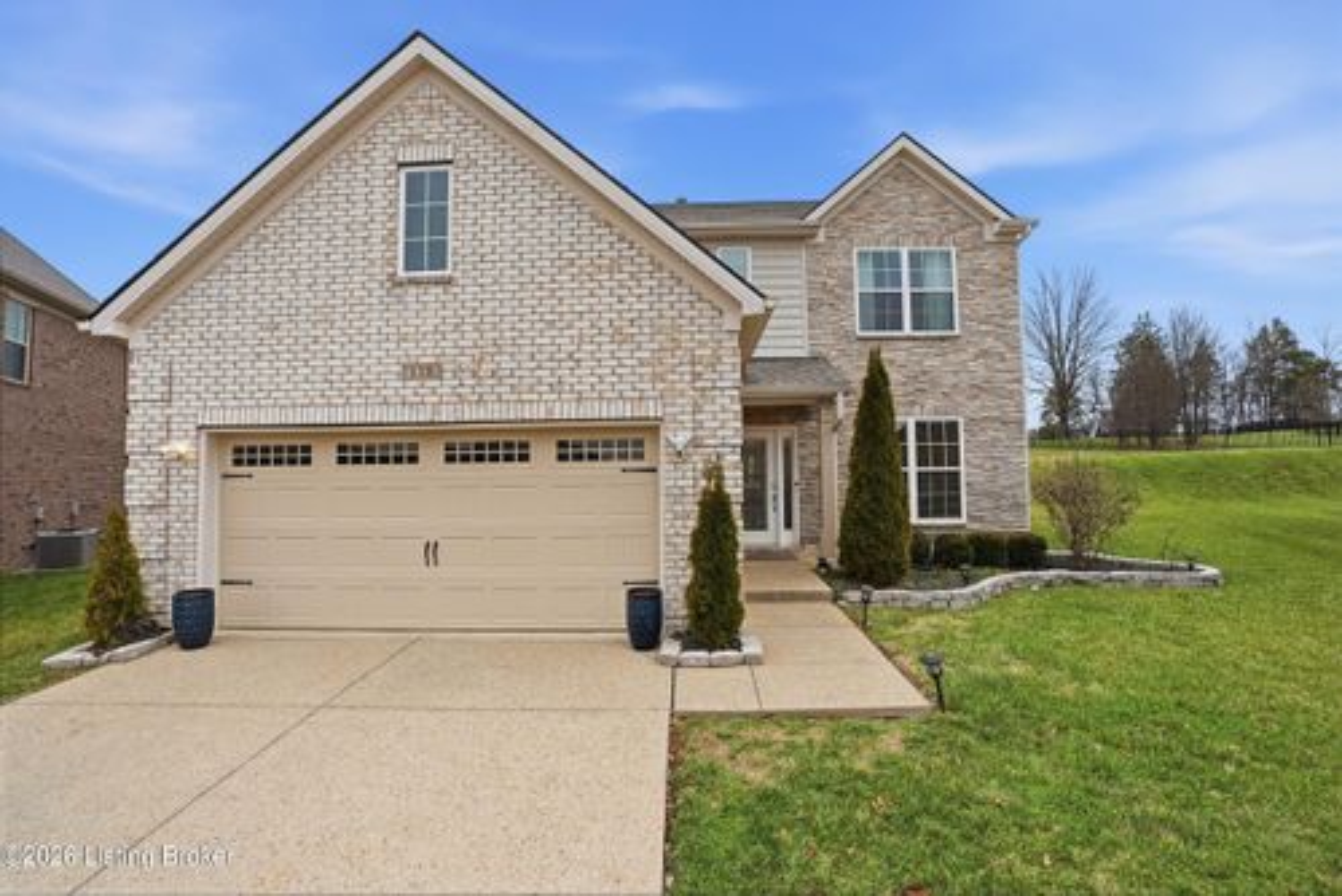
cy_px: 448
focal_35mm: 16
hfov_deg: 96.7
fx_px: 597
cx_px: 671
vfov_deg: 73.8
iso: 400
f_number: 10
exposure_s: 1/1250
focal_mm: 16
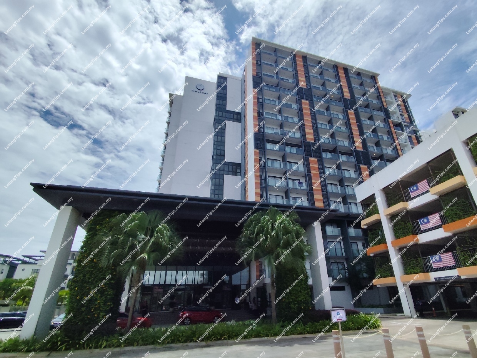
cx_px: 238
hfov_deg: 94.5
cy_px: 179
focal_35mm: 16
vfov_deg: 78.1
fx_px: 220
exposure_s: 1/5454
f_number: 2.2
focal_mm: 1.65
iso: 50
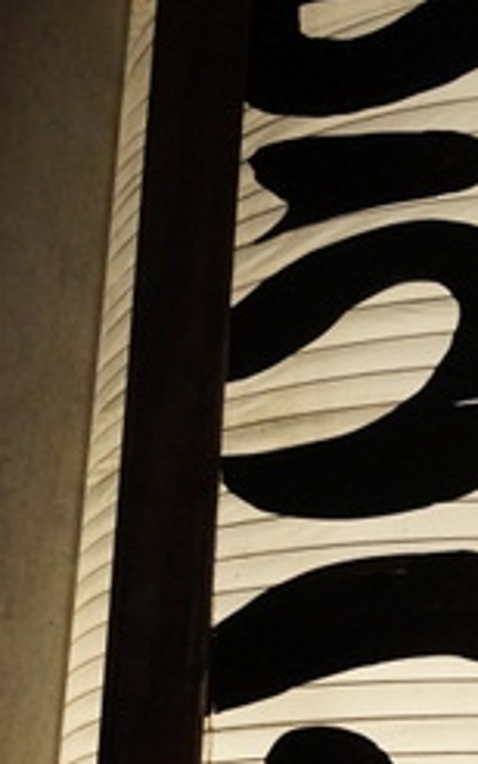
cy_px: 596
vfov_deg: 20.7
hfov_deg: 12.8
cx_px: 585
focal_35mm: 99
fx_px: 2068
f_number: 4.5
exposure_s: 1/125
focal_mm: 25
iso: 3200
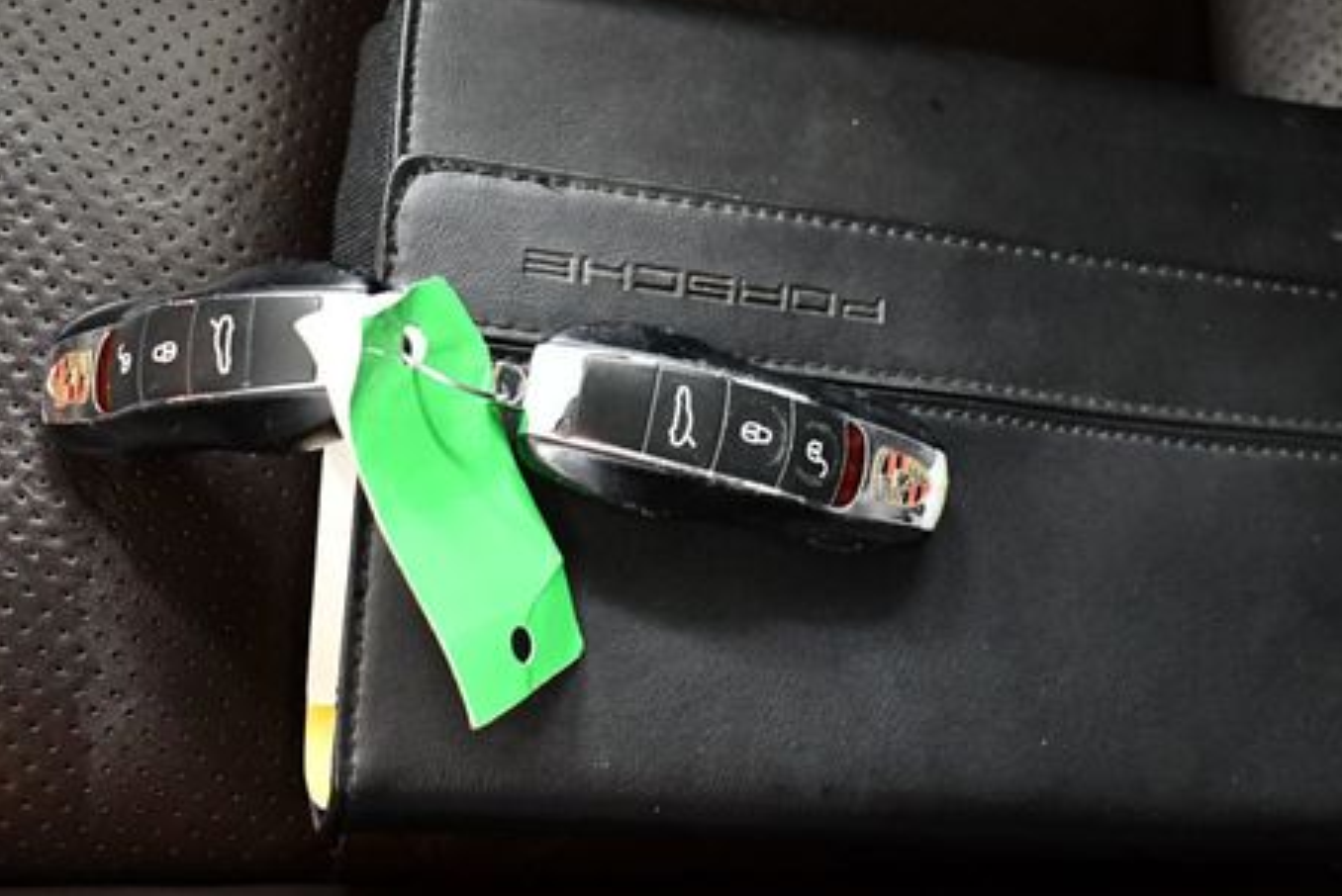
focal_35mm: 51
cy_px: 383
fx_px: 1902
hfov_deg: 38.8
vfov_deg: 26.5
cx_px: 730
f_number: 3.5
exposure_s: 1/60
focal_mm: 18
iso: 4500
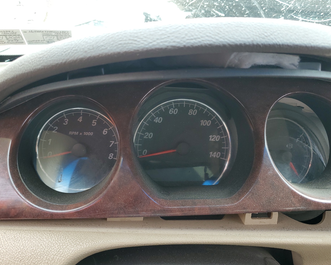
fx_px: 274
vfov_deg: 51.5
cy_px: 132
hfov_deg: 62.2
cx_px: 170
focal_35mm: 28
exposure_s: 1/122
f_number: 1.5
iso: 50
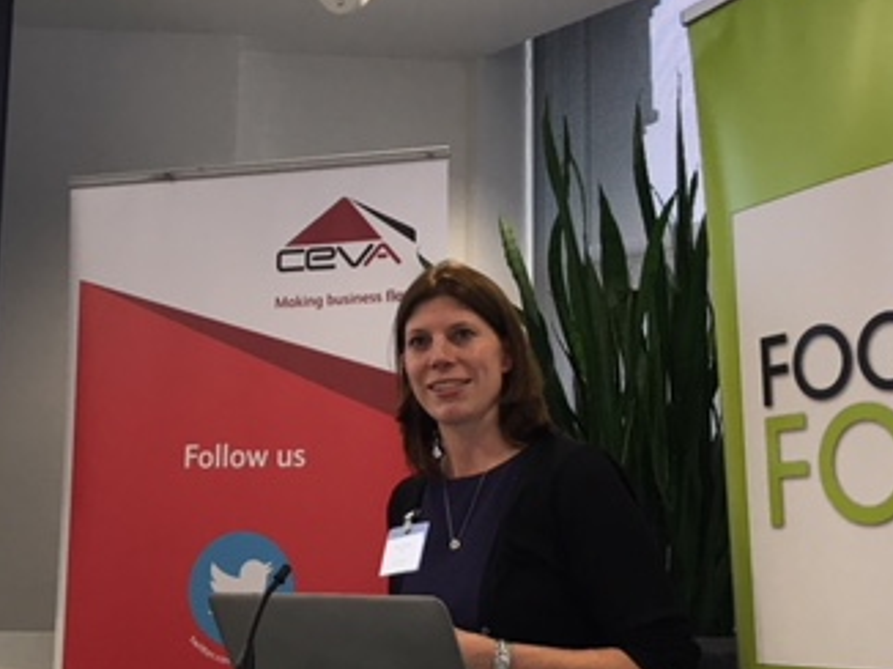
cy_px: 376
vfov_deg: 26.5
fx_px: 1418
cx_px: 323
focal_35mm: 55
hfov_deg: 34.7
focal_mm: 3.99
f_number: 1.8
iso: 25
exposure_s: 1/30
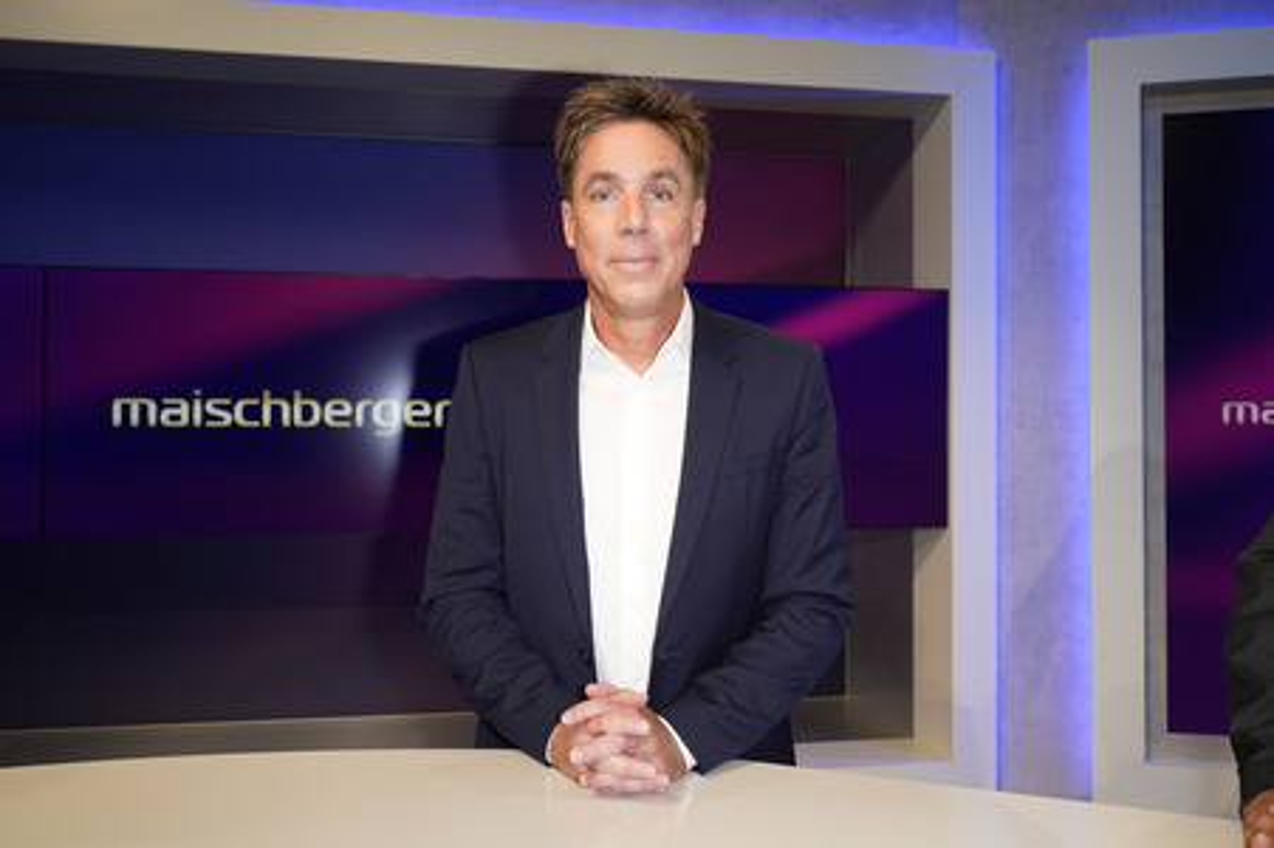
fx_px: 1061
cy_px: 424
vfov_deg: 43.5
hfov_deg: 62.0
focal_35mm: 30
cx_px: 637
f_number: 5.6
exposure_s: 1/160
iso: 2000
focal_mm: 30
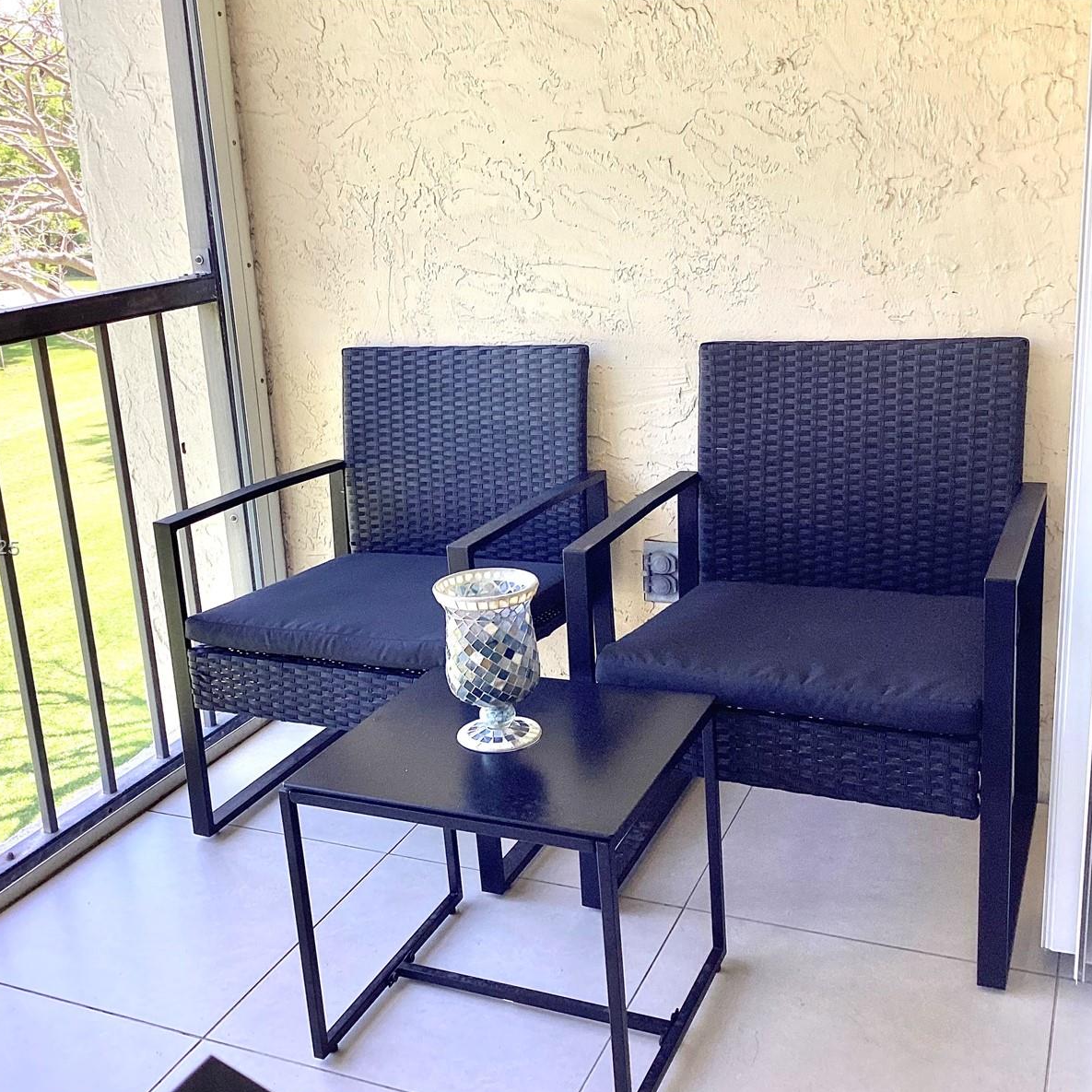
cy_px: 549
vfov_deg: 44.9
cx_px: 461
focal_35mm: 37
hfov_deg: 44.8
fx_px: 1321
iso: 32
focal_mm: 3.3
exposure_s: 1/120
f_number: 2.4
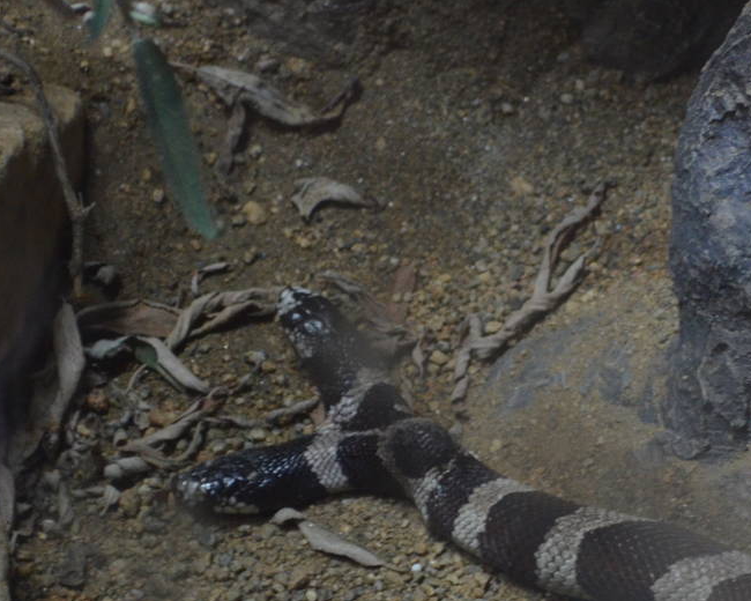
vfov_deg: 8.1
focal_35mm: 190
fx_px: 4226
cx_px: 635
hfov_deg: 10.1
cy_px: 398
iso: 1250
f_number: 5.6
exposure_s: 1/30
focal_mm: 55
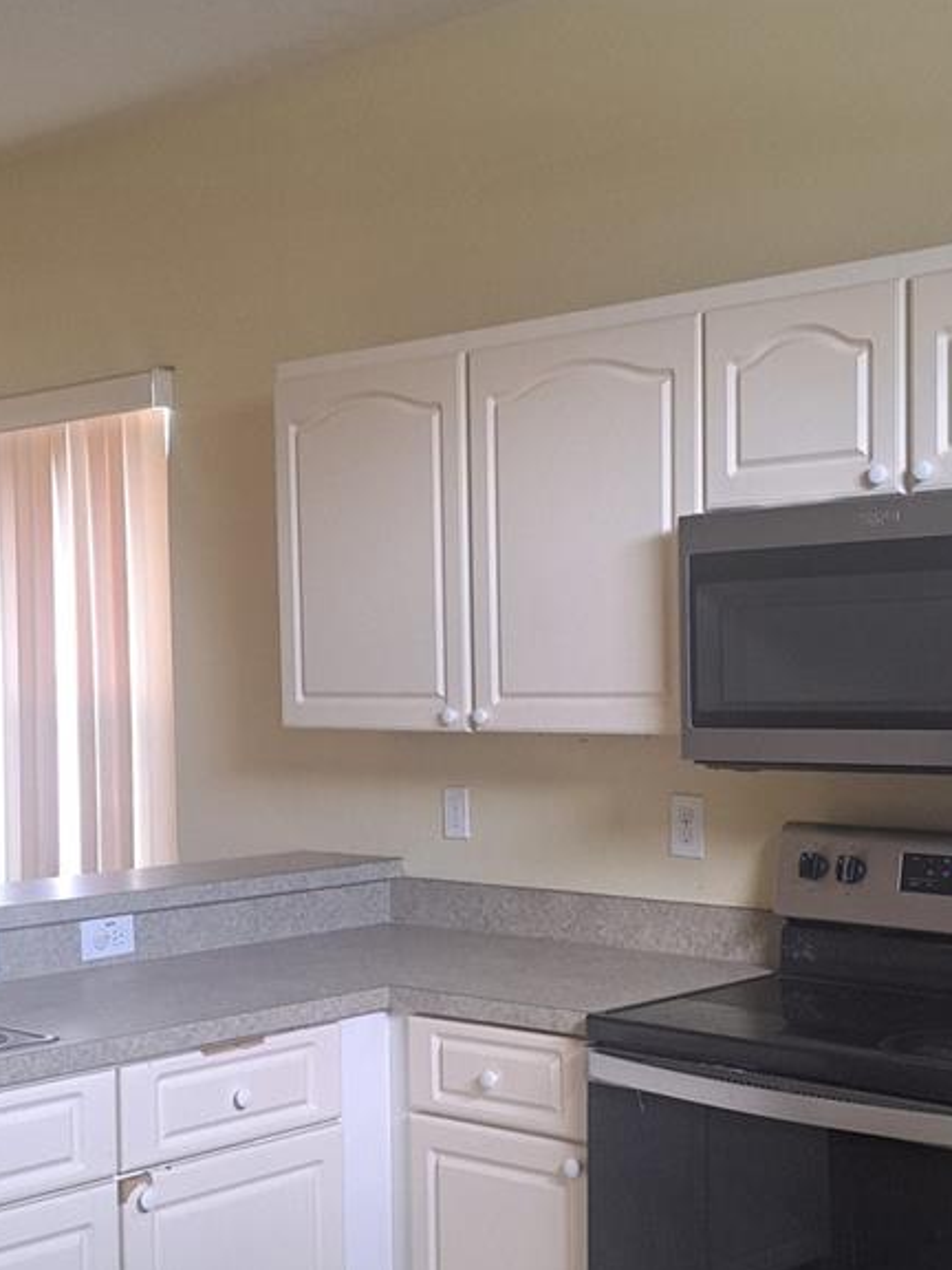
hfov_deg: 29.1
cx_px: 452
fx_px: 1833
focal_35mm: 50
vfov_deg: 38.0
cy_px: 772
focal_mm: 5.23
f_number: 1.8
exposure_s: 1/60
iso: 250
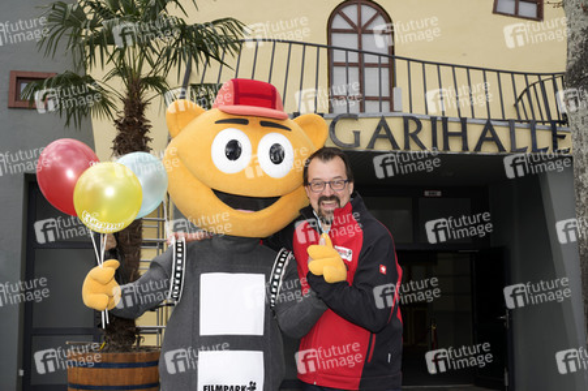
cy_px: 196
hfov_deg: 38.9
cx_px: 294
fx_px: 832
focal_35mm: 51
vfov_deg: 26.4
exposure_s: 1/80
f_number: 11
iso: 160
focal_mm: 51
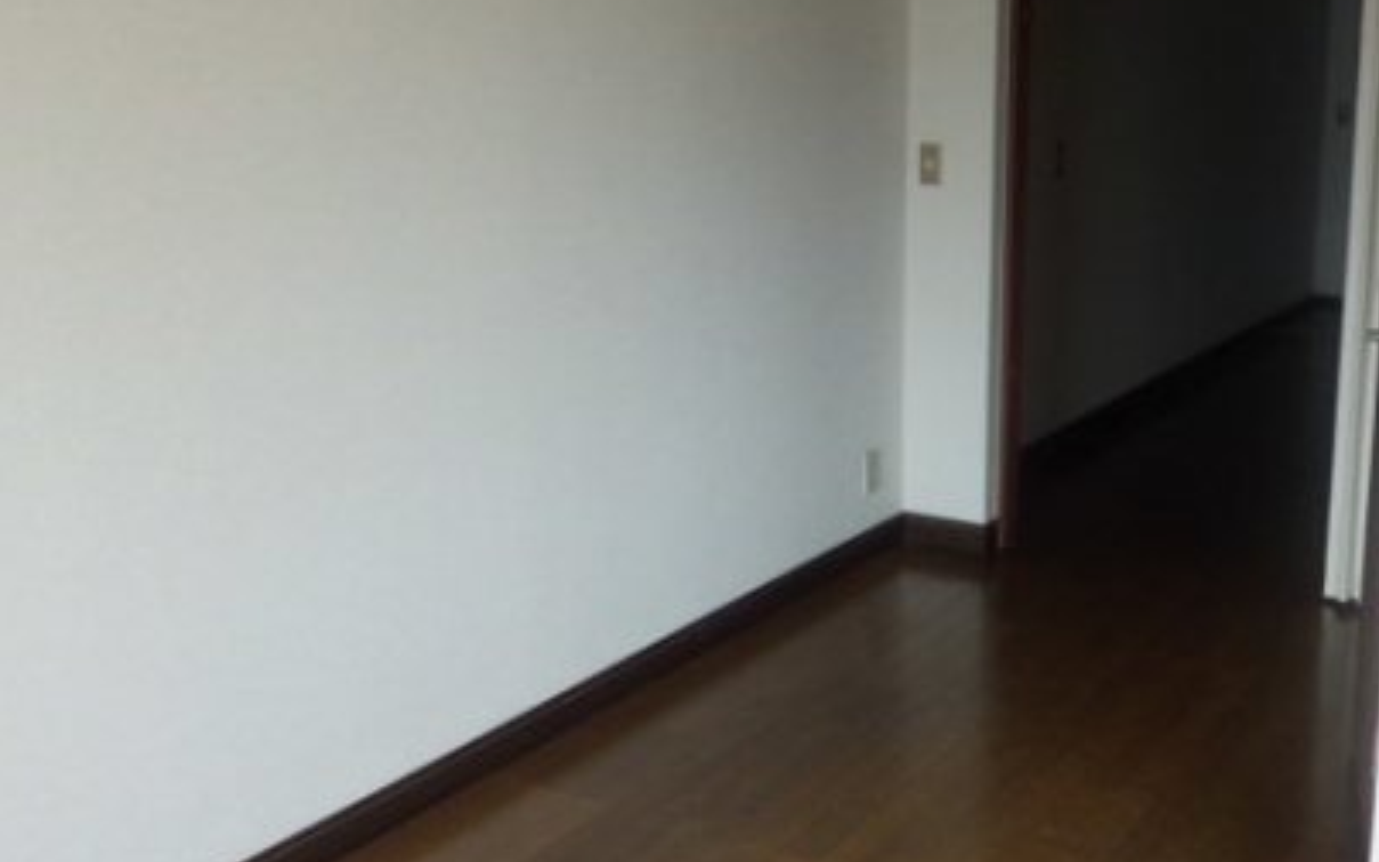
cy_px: 387
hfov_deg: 46.6
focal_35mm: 41
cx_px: 1016
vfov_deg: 31.2
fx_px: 1541
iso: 100
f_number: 3.2
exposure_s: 1/60
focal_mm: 4.6
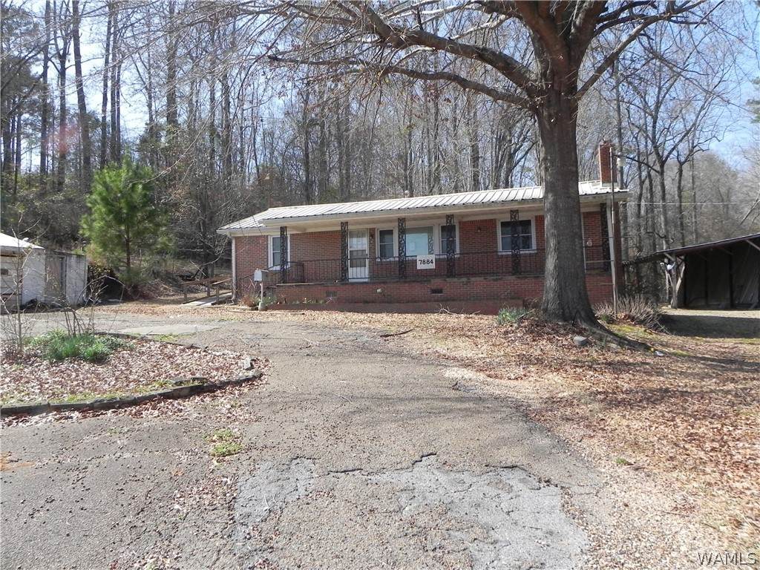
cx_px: 380
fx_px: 571
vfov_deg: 53.1
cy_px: 285
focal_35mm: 26
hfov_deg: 67.3
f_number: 6.3
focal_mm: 4.6
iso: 160
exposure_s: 1/256
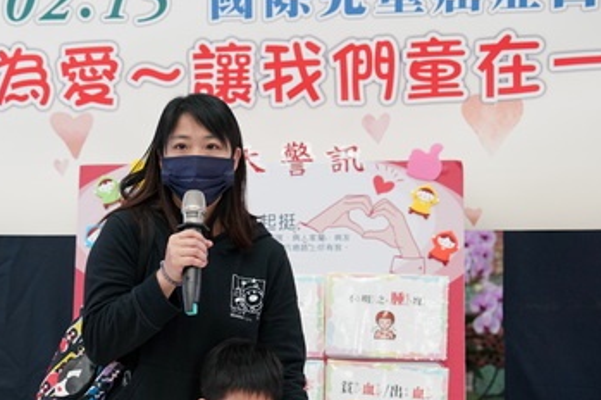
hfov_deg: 26.5
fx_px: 1268
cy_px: 273
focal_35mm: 76
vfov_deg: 17.9
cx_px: 186
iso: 2000
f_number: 3.2
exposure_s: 1/160
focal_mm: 53
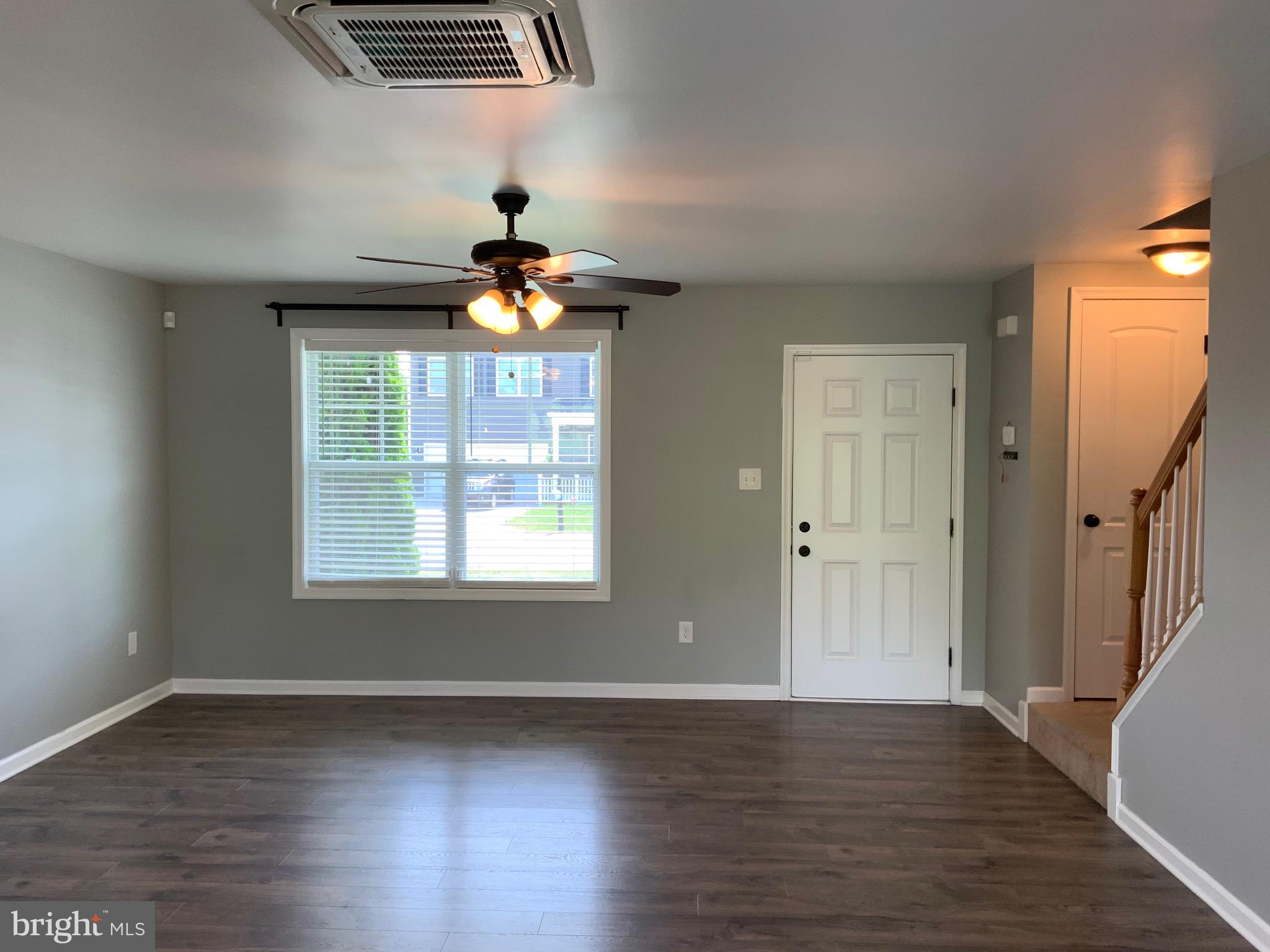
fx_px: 1064
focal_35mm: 29
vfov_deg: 48.2
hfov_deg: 61.7
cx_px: 635
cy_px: 476
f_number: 1.8
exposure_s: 1/120
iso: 64
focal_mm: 3
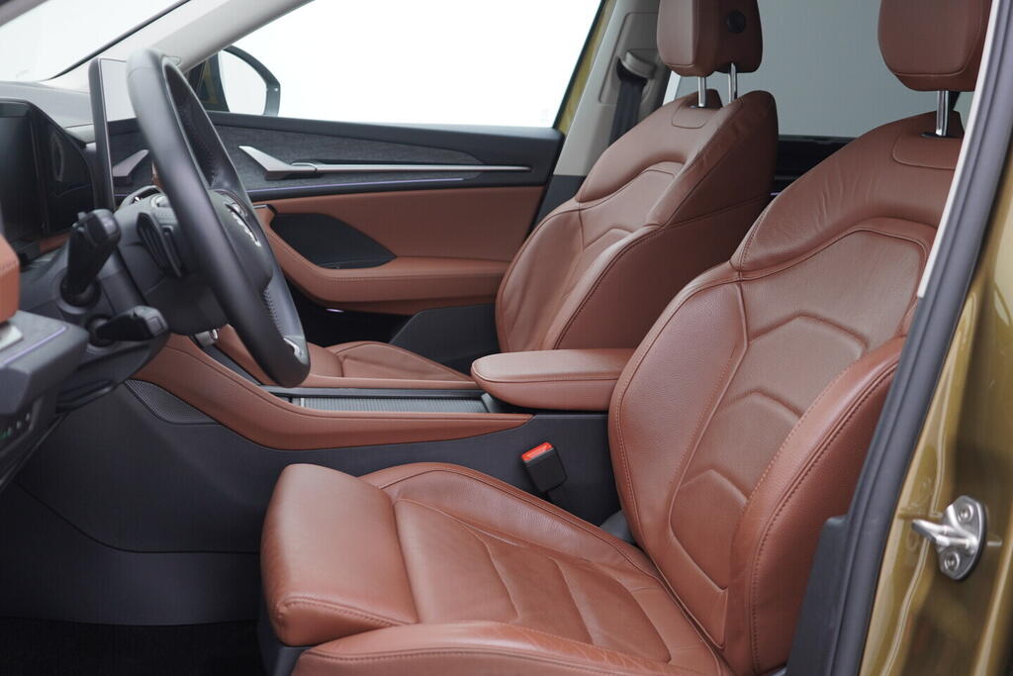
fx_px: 1013
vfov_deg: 36.9
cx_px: 506
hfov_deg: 53.1
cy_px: 338
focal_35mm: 36
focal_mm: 24
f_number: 2.8
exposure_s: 1/40
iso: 125
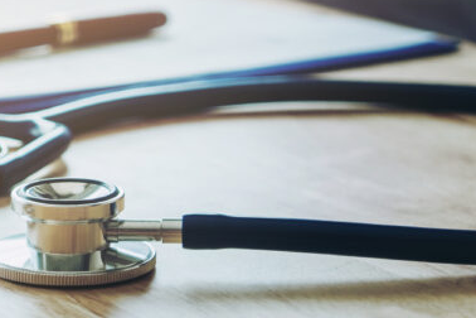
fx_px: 2115
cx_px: -76
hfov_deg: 12.6
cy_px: 2
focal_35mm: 160
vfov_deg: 8.5
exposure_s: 1/250
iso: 200
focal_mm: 39
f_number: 4.5
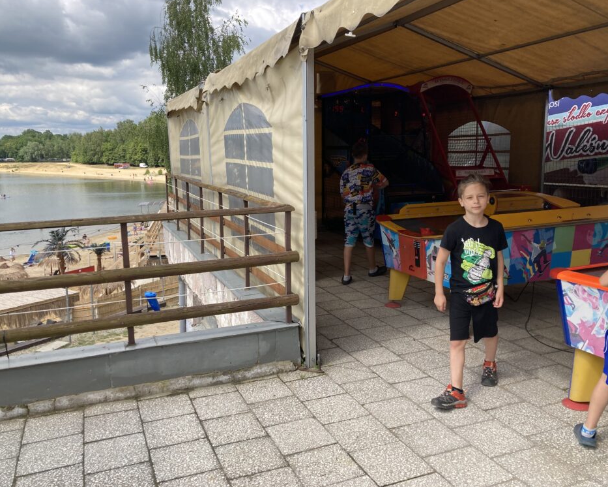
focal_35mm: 30
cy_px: 244
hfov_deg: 58.8
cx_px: 291
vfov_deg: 48.5
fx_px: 540
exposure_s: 1/972
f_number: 1.8
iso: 20
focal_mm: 3.99
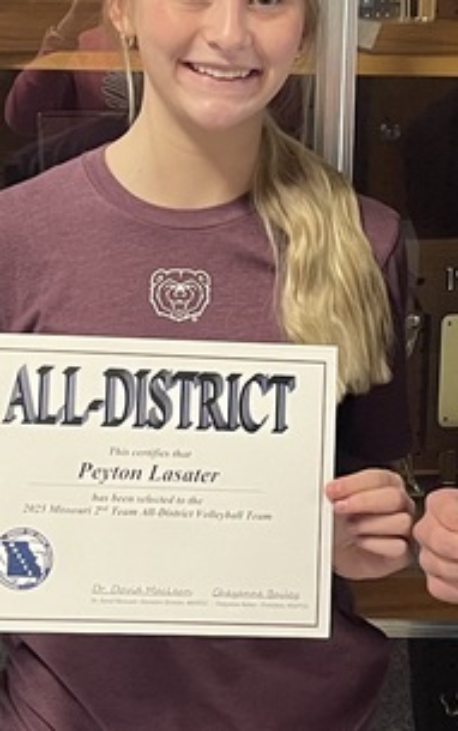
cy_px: 268
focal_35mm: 89
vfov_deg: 23.2
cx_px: 189
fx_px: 1775
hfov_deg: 14.7
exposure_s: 1/60
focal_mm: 5.1
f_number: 1.6
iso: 320
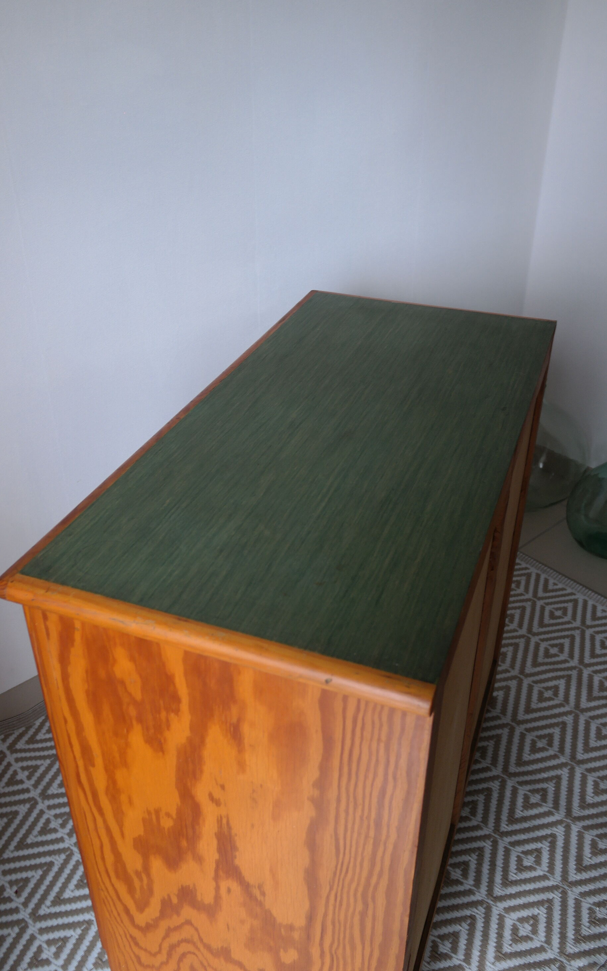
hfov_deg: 40.6
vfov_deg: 61.2
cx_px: 291
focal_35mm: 31
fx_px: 820
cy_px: 486
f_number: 3.5
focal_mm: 20
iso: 400
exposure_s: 1/40
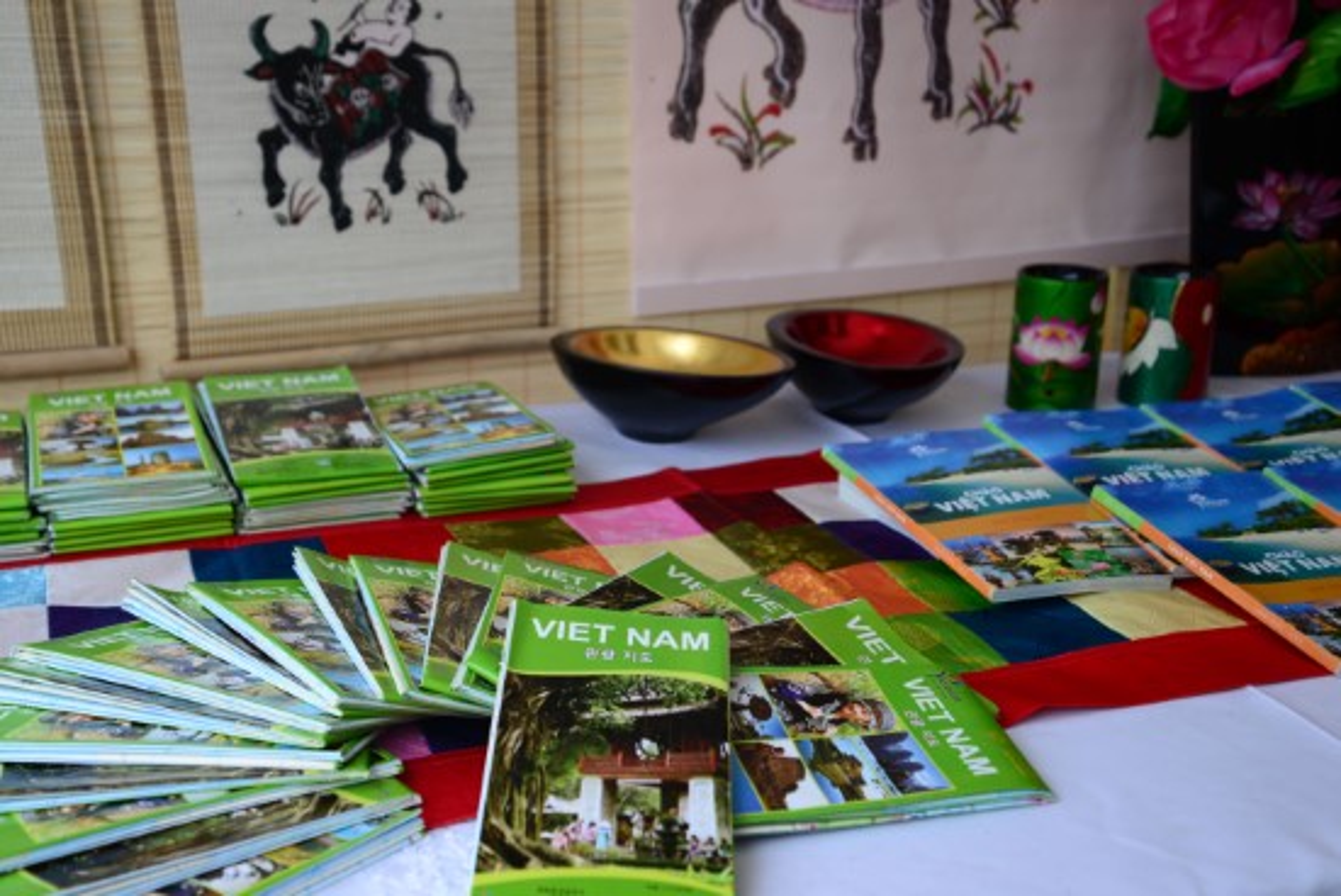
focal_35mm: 46
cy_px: 448
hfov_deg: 42.7
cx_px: 670
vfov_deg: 29.3
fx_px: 1714
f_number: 5
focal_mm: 46
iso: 100
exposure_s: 1/80
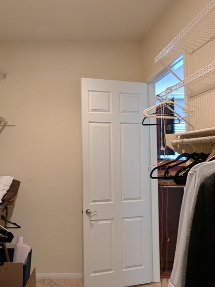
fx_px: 224
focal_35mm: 27
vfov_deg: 65.3
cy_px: 143
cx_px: 56
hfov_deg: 49.5
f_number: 2.2
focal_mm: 2.35
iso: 427
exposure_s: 1/30
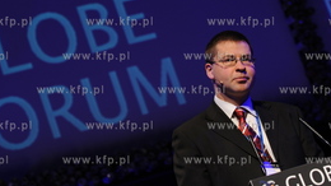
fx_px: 1272
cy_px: 38
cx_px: 164
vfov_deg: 8.3
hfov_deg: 14.8
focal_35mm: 145
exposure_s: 1/125
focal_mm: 90
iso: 800
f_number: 4.5
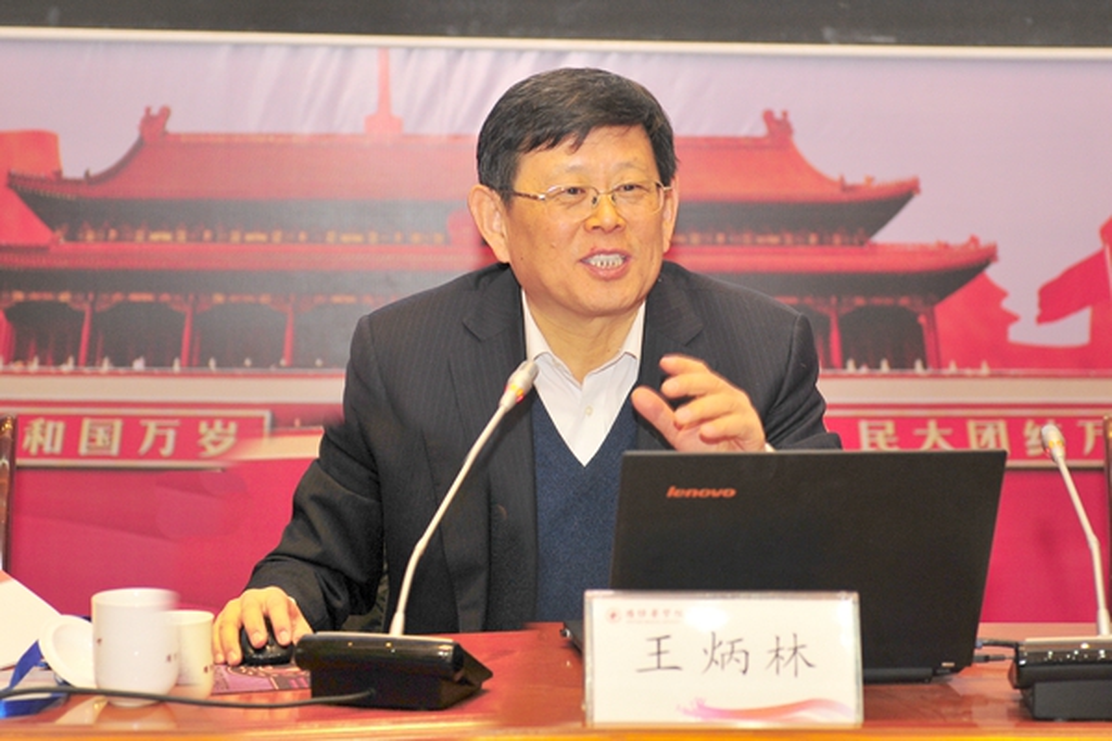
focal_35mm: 70
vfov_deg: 19.5
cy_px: 370
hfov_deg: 28.8
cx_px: 556
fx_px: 2162
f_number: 3.2
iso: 800
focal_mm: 70
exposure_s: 1/125
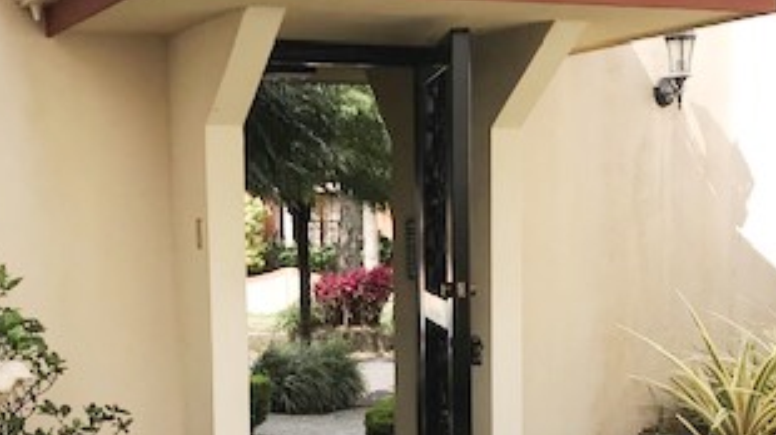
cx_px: 325
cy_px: 342
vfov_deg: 18.9
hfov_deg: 33.3
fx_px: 1296
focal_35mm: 63
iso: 20
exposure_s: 1/1053
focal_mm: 3.99
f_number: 1.8
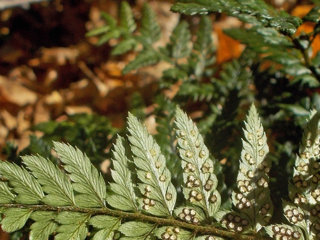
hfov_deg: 32.0
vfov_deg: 23.6
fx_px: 555
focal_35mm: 60
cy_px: 224
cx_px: 202
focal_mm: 4.1
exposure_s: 1/800
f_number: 3.3
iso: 80
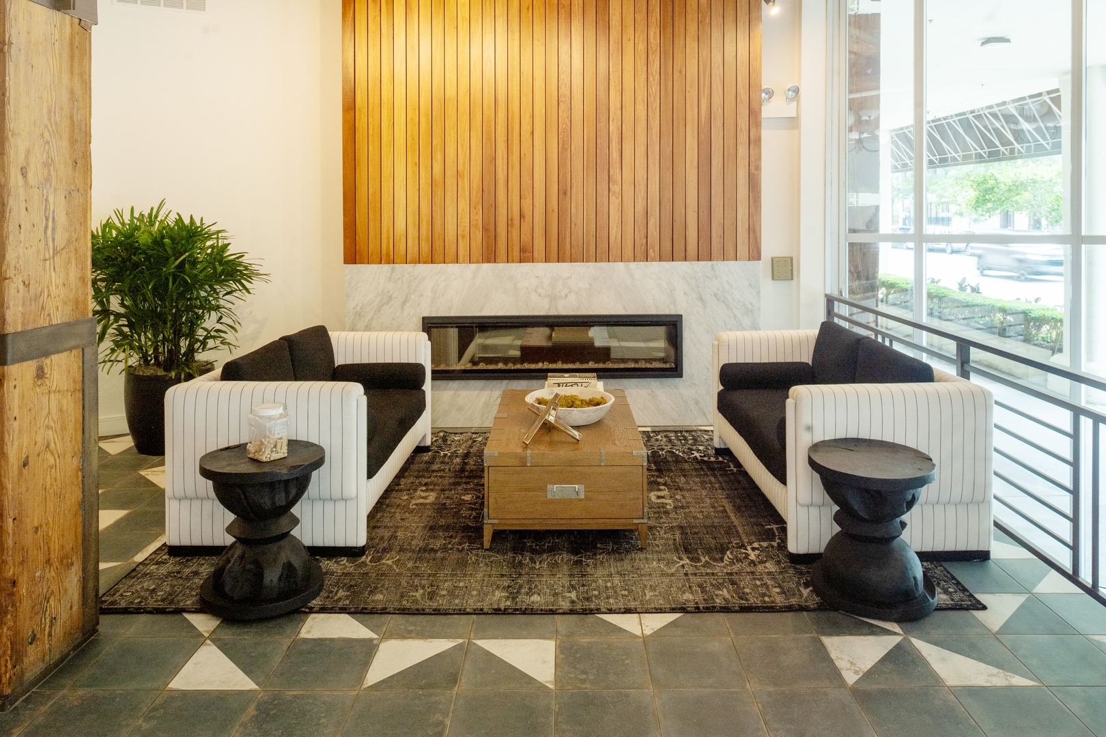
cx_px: 553
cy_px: 368
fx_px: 737
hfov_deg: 73.7
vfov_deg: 53.1
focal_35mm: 24
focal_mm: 24
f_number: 9.5
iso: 200
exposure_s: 1/13
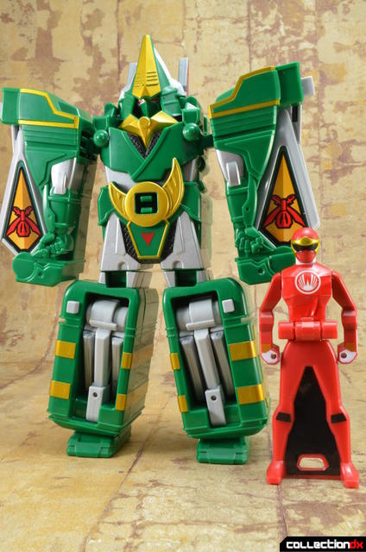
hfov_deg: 34.1
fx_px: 597
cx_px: 183
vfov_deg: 49.6
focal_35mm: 39
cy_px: 276
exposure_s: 1
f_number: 20
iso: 100
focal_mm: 26
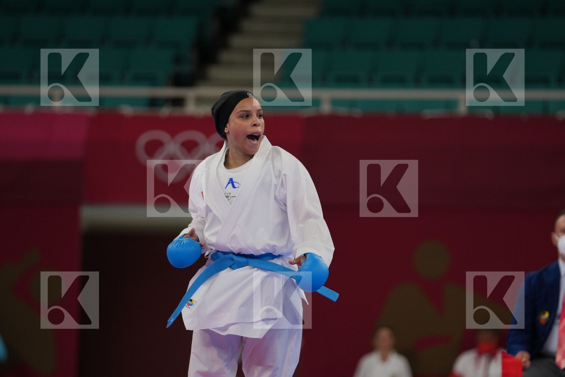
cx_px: 282
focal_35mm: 267
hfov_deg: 7.7
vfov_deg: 5.1
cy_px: 188
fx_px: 4190
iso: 400
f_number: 2.8
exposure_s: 1/1000
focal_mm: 178
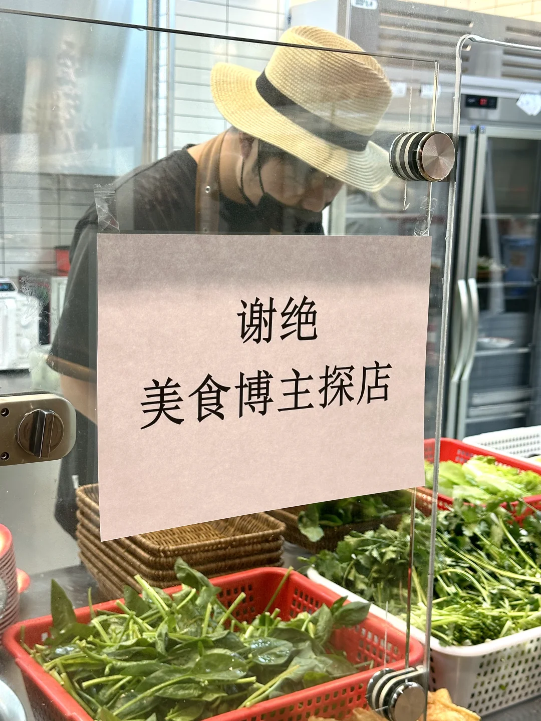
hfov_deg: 30.3
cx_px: 270
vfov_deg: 39.7
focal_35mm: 48
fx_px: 1000
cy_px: 360
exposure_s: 1/50
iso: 50
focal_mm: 6.86
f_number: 1.78
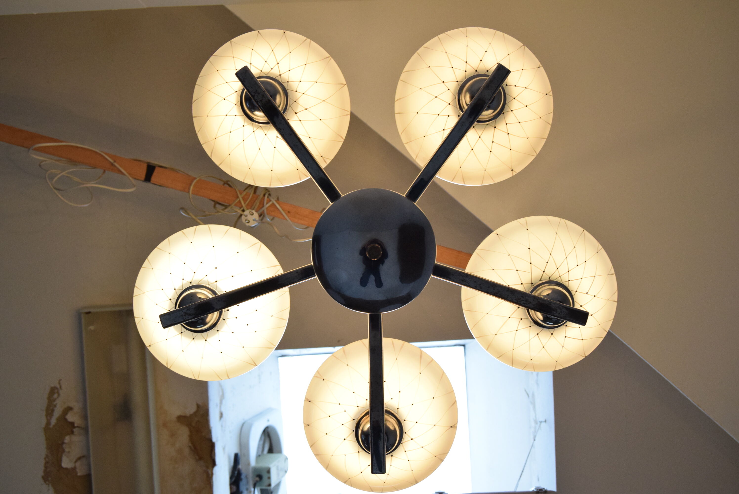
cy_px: 247
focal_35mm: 45
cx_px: 370
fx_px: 924
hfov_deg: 43.6
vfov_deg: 29.9
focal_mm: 30
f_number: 6.3
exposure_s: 1/160
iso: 1600
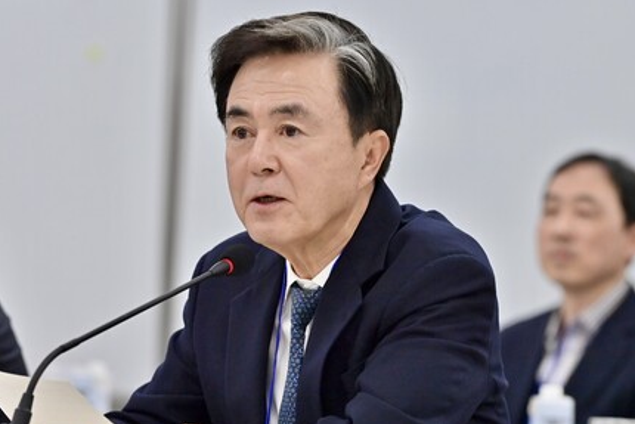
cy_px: 220
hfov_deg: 7.4
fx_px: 4923
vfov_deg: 4.9
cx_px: 229
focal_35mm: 279
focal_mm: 200
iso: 1000
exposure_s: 1/250
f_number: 5
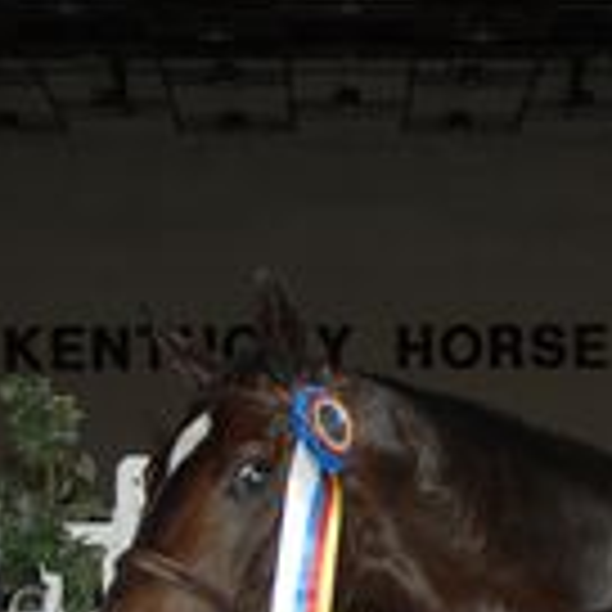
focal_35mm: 132
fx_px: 2640
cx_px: 630
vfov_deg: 13.1
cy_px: 538
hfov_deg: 13.0
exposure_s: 1/125
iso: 200
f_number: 3.8
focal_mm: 22
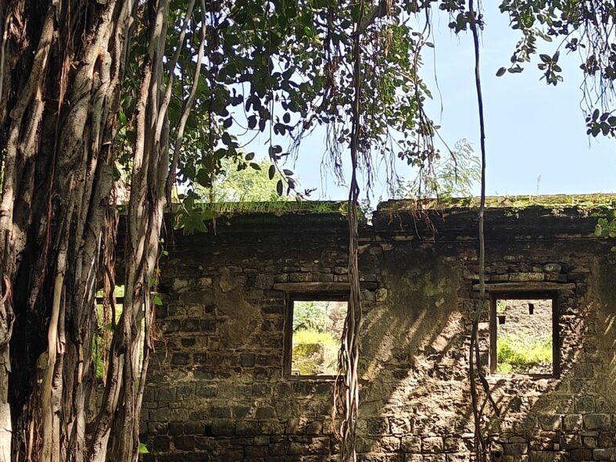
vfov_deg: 18.8
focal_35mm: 78
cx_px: 432
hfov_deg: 24.8
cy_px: 349
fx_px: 1388
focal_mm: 5.59
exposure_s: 1/806
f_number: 1.8
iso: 50
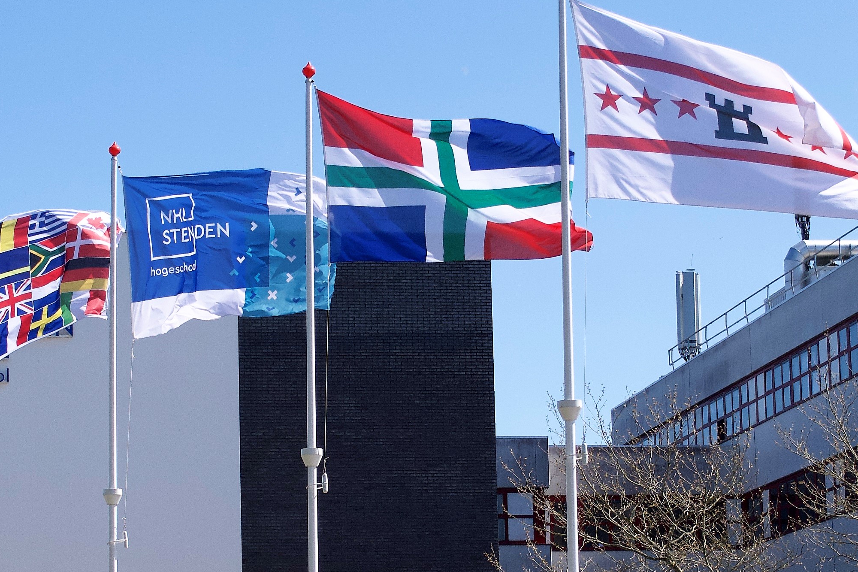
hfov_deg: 17.5
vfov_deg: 11.7
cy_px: 339
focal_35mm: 117
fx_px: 2788
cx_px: 398
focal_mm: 26
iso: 400
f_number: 4.2
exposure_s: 1/3200
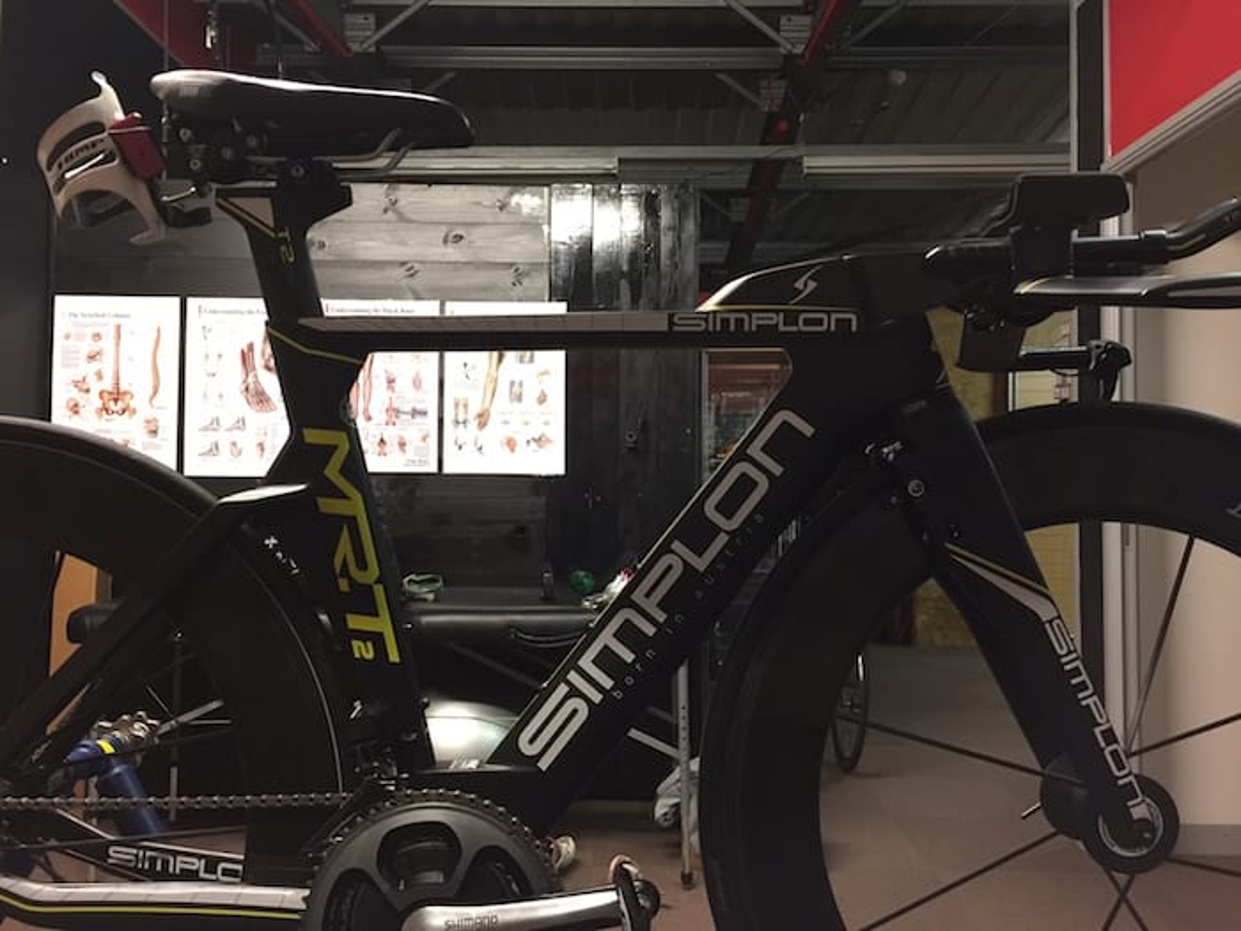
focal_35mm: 29
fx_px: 1040
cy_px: 466
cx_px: 620
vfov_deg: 48.2
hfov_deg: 61.7
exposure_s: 1/17
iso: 125
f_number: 2.2
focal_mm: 4.15
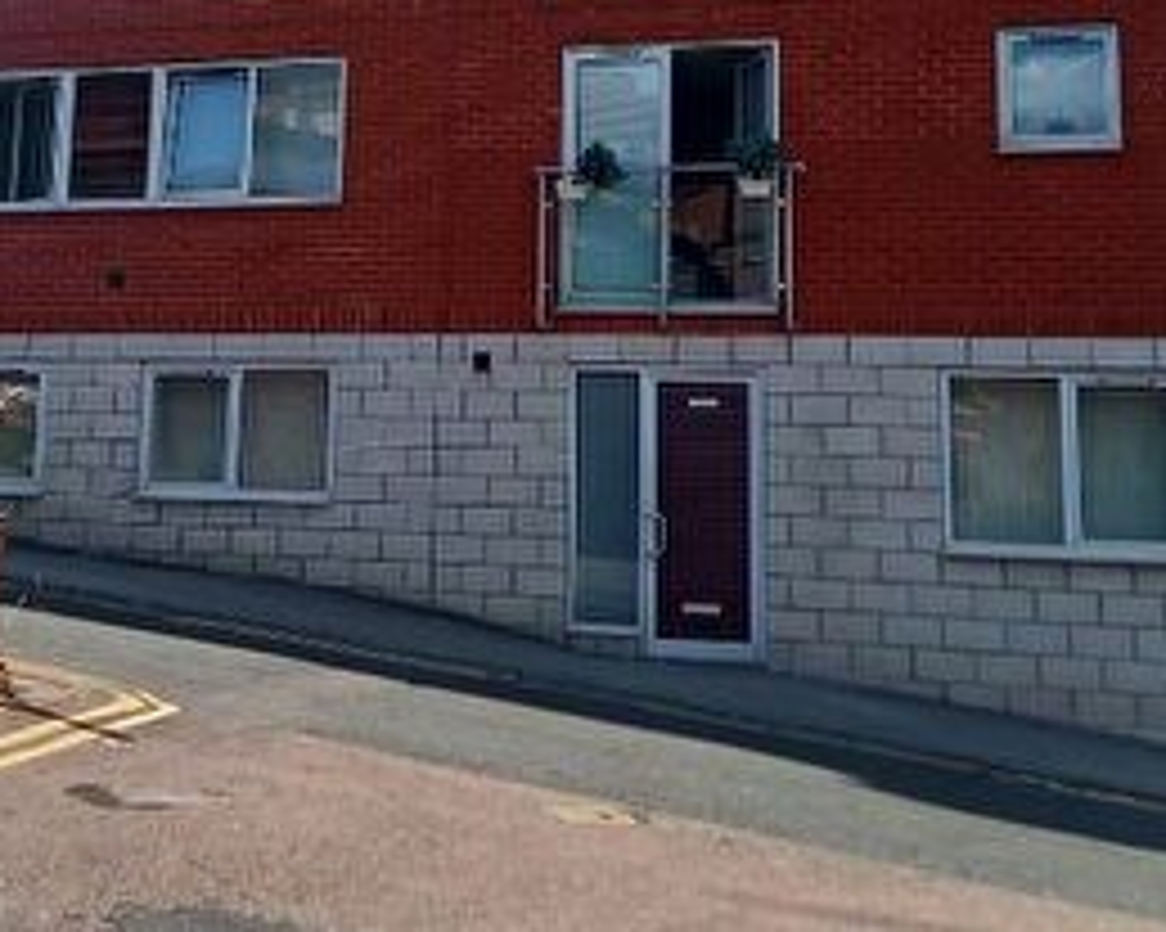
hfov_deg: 28.7
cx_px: 477
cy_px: -47
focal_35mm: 66
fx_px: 2277
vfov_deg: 22.1
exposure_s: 1/631
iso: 50
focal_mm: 4.65
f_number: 1.8
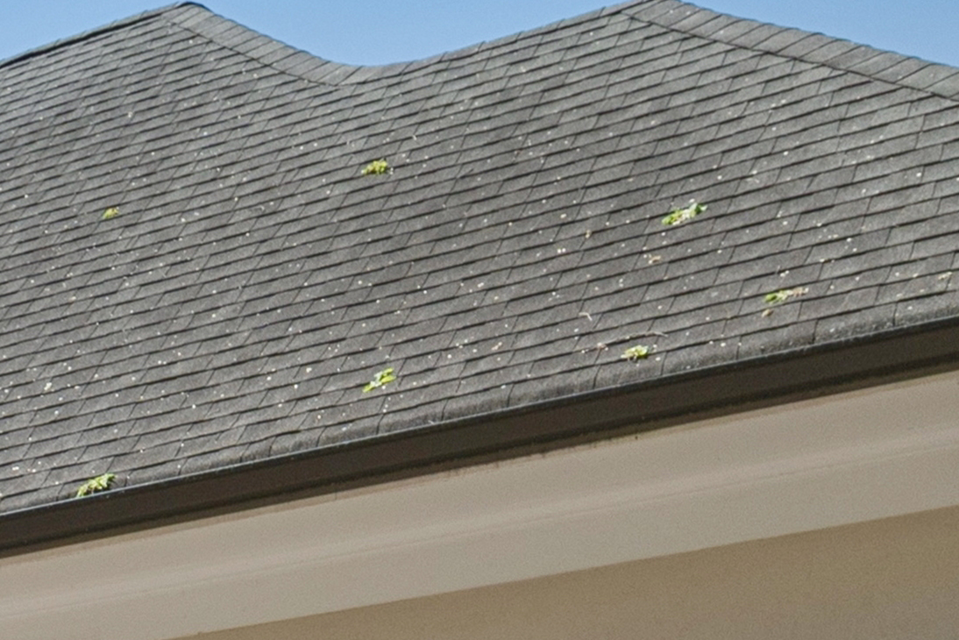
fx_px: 2638
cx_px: -694
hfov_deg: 17.3
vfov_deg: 12.4
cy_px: 1219
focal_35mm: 99
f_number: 7.1
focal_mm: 18
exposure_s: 1/800
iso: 400
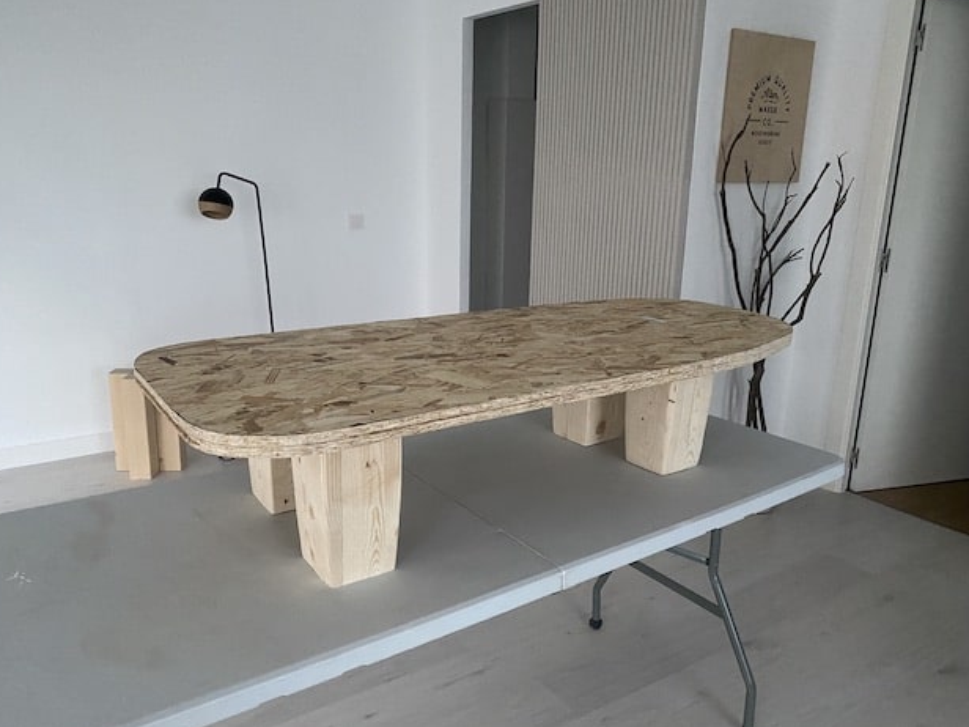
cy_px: 370
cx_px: 467
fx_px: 756
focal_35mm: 27
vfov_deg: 51.4
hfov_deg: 65.3
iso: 500
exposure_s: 1/40
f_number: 1.8
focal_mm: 4.25
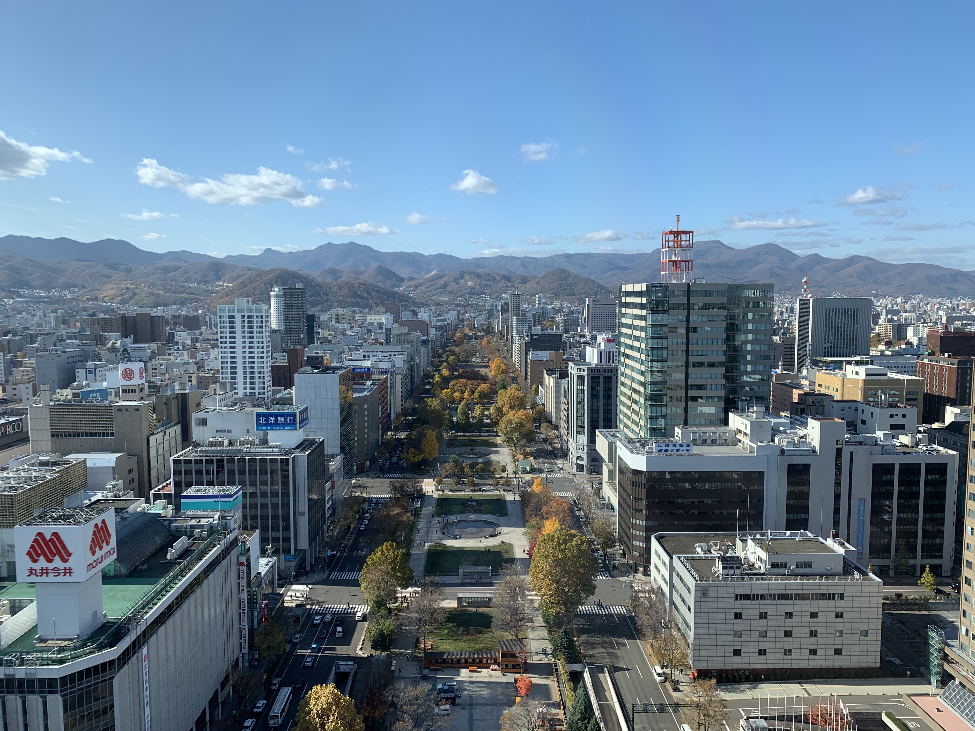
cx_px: 488
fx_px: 732
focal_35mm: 26
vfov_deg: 53.1
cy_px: 366
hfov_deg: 67.3
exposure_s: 1/1560
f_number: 1.8
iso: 25
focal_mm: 4.25
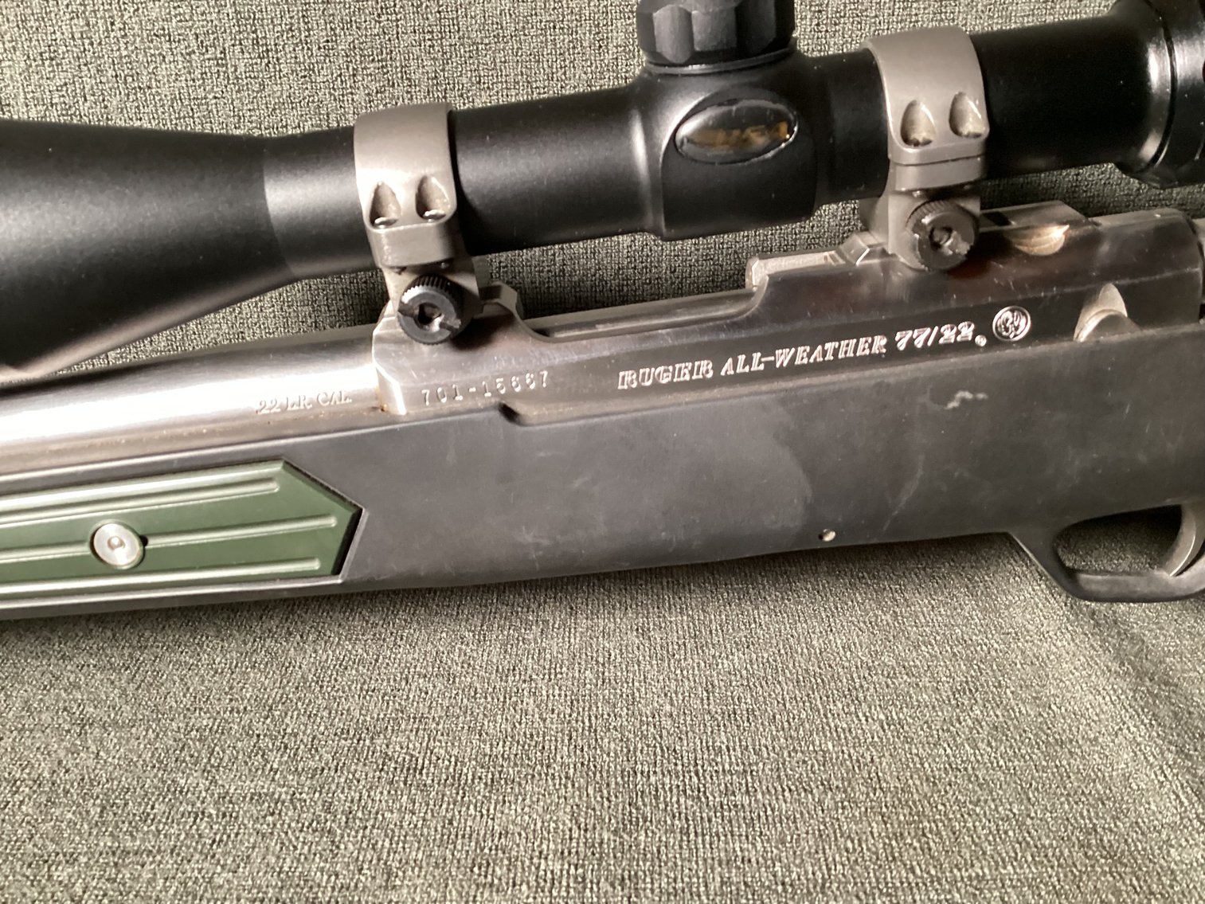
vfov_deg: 45.4
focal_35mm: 31
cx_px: 602
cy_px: 452
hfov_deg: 58.3
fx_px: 1079
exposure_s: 1/30
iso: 500
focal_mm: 3.3
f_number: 2.4
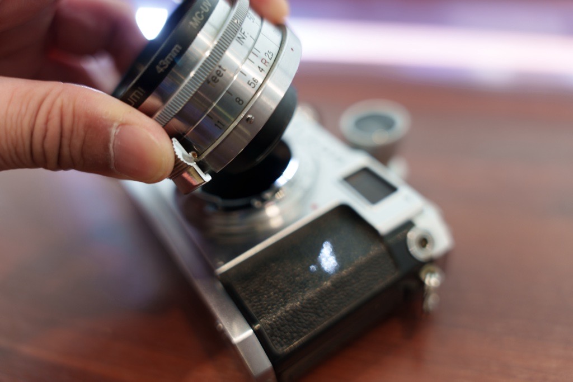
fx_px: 505
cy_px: 191
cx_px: 286
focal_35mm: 32
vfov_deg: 41.5
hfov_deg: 59.2
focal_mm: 31.7
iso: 160
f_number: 2.8
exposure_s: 1/40
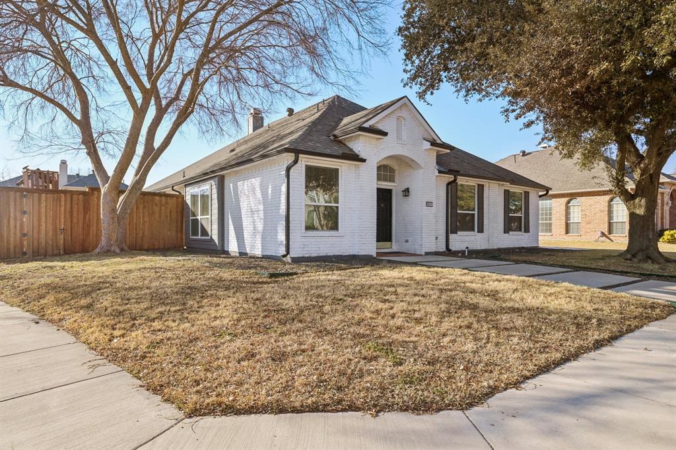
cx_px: 338
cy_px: 225
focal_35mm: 21
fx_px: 394
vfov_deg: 59.5
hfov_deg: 81.2
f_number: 8
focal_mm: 21
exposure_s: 1/640
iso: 400
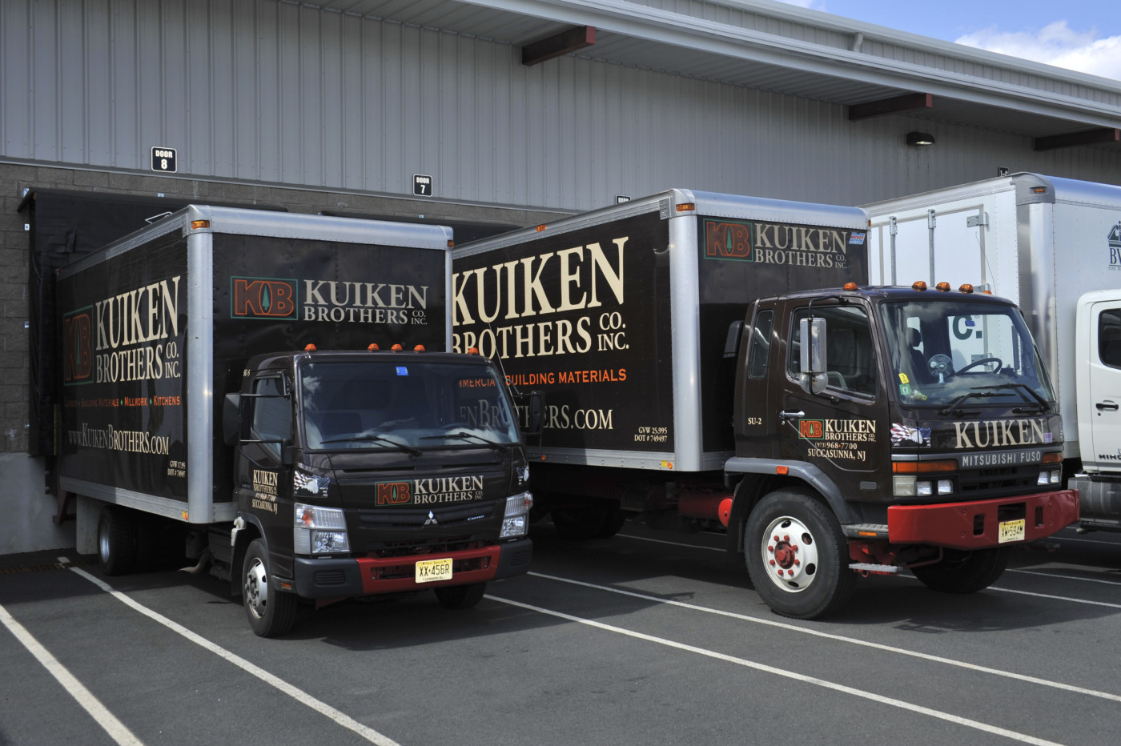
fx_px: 1120
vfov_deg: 36.8
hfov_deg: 53.2
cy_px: 373
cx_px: 560
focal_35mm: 36
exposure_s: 1/250
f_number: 10
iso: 125
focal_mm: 36
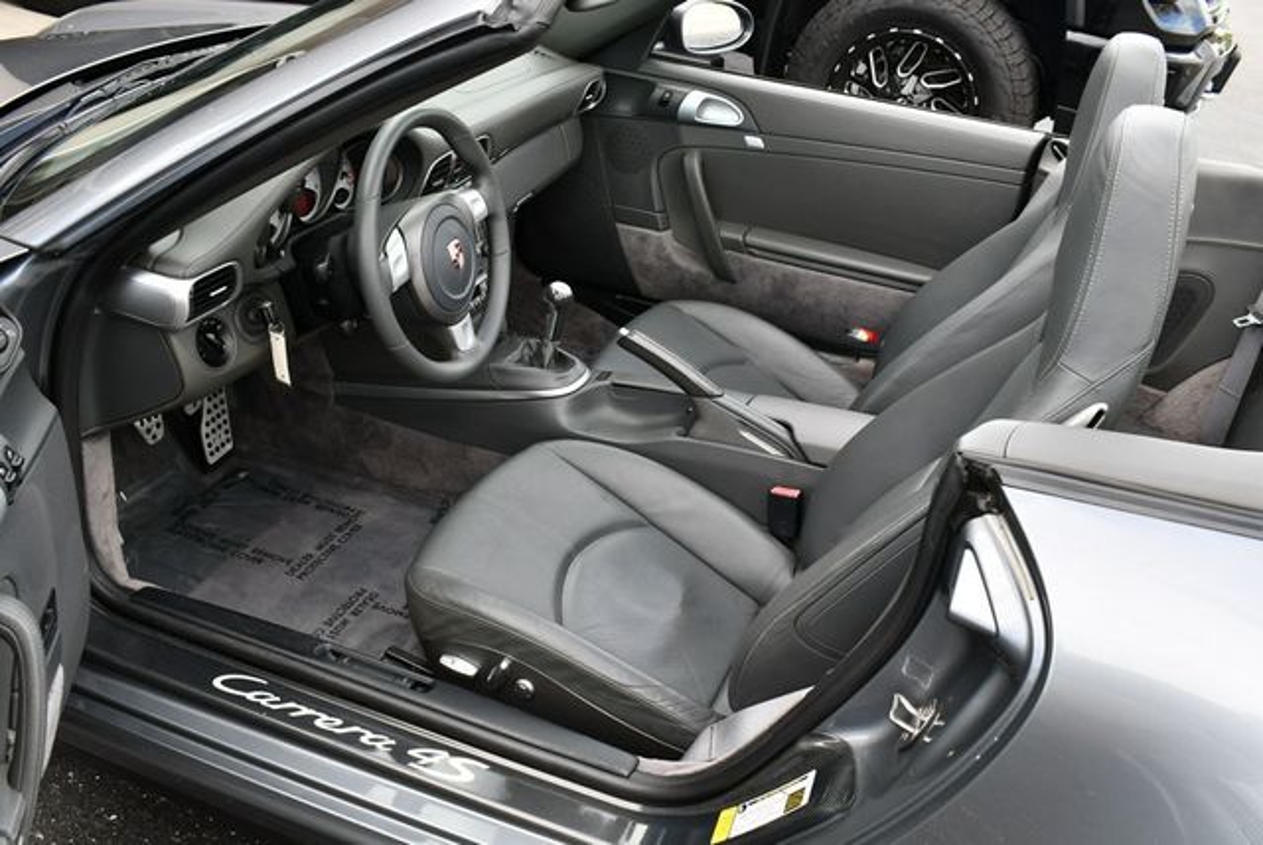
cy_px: 422
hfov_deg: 53.1
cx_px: 632
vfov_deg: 36.9
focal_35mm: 36
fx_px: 1264
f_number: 5.6
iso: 360
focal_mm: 18
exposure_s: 1/250
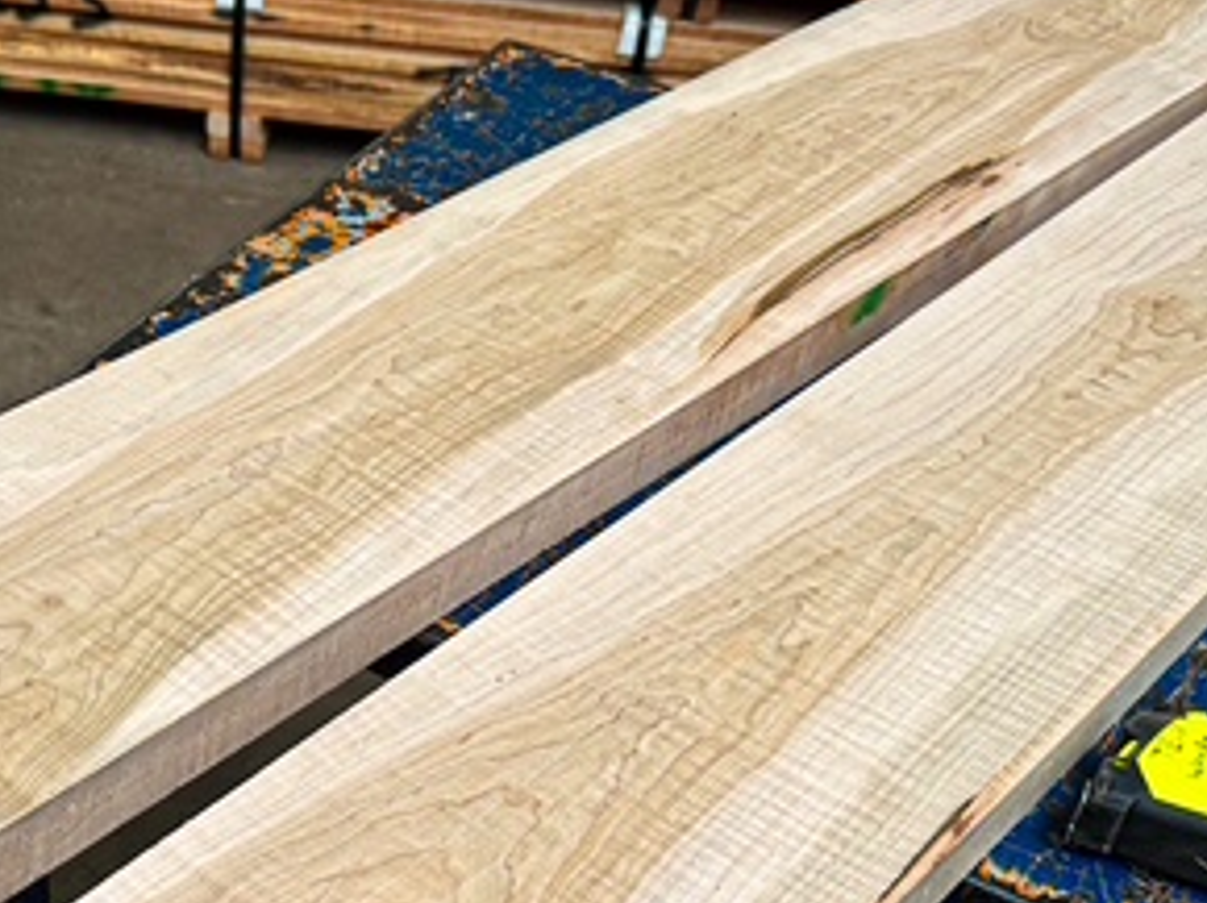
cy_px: 678
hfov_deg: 35.4
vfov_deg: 27.1
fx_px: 1846
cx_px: 300
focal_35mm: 53
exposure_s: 1/120
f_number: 1.8
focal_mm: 6.86
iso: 100
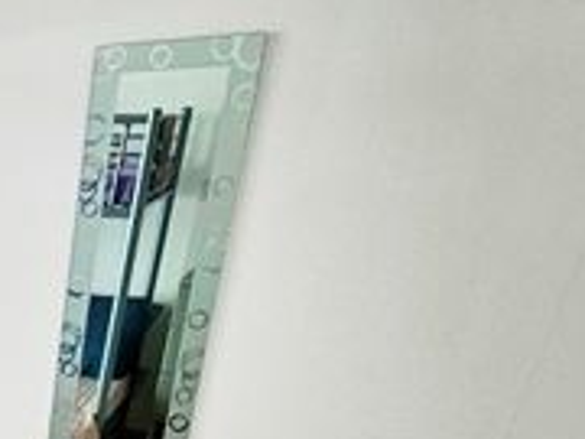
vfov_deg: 24.4
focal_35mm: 51
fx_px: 862
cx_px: -288
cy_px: 592
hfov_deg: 26.9
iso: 64
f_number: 2.2
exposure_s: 1/100
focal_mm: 1.7
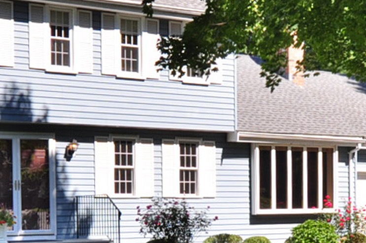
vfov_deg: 16.6
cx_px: 241
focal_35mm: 82
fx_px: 832
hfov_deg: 24.7
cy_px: 144
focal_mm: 14
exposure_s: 1/80
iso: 250
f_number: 8
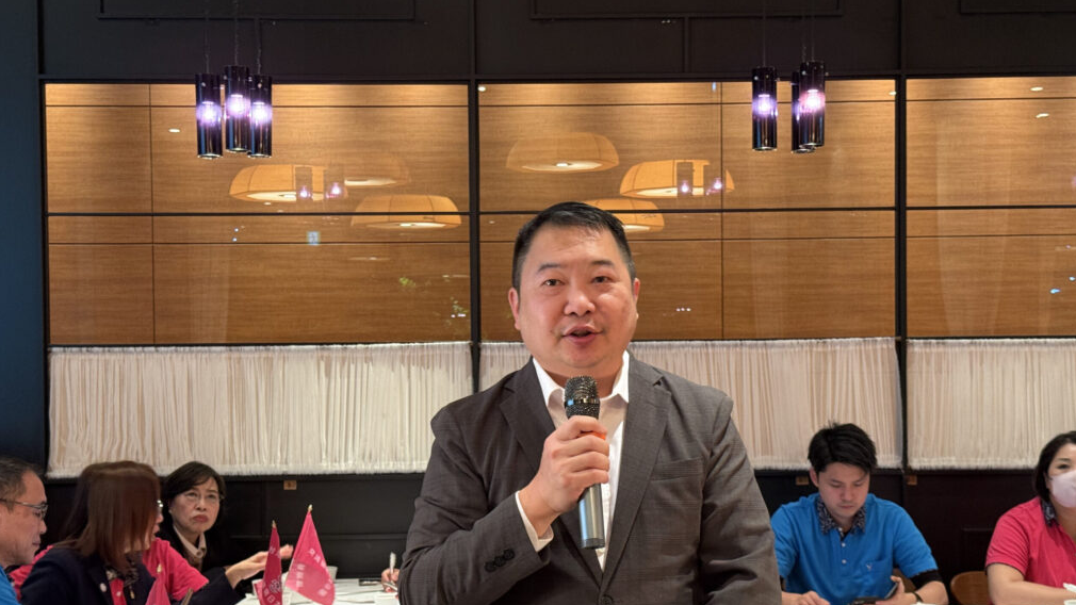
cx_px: 543
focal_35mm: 53
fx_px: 1512
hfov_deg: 39.2
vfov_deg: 22.6
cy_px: 362
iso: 320
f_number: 1.78
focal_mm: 6.76
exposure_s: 1/33
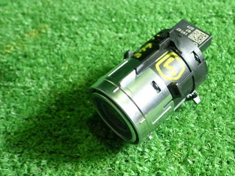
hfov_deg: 41.7
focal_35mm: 45
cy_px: 80
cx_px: 151
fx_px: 305
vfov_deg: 32.1
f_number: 2.4
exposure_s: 1/30
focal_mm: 5.79
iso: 200
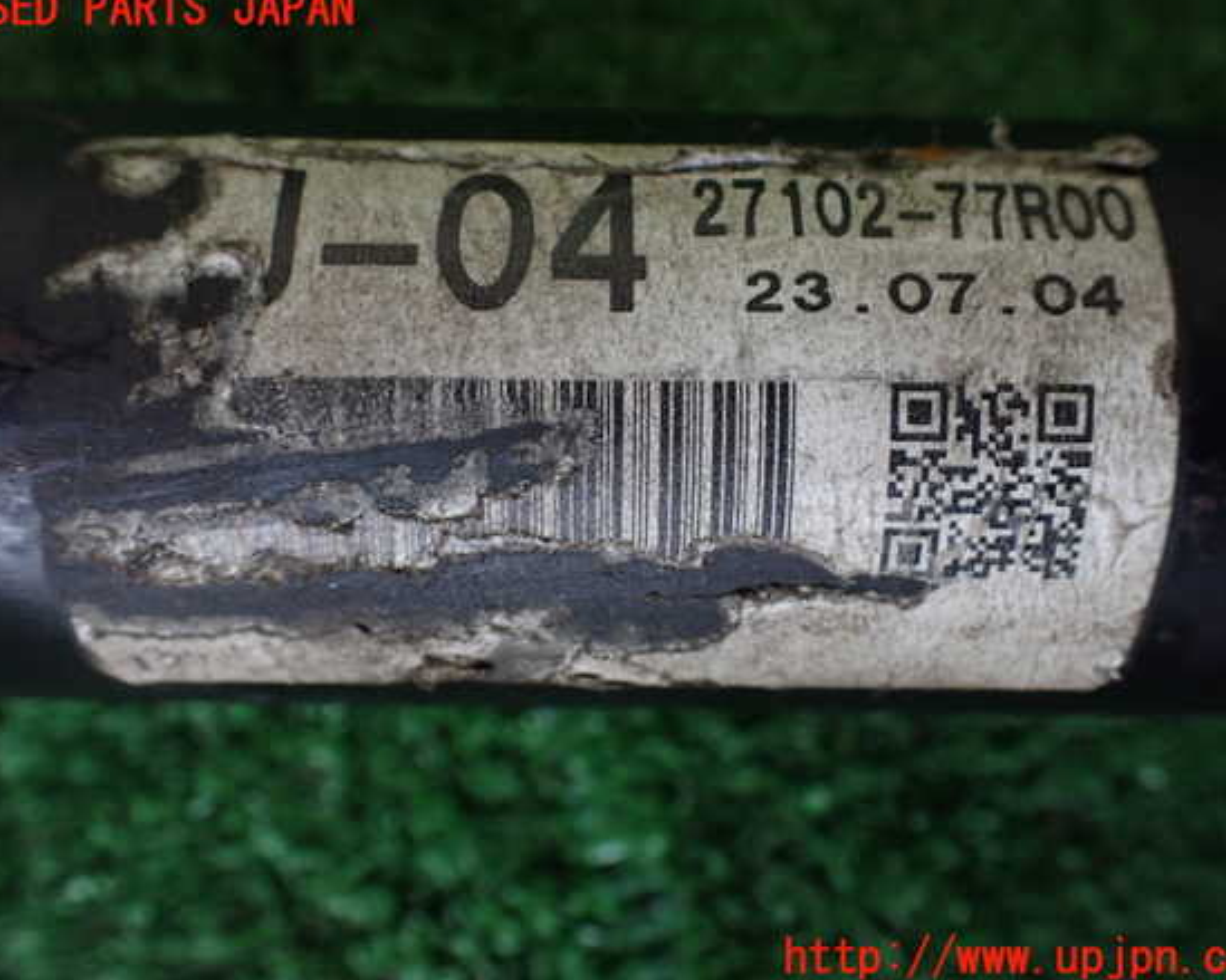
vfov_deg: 45.8
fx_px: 1161
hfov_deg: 55.7
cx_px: 619
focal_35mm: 32
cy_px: 484
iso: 640
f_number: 2.3
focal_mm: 5.4
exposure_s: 1/125
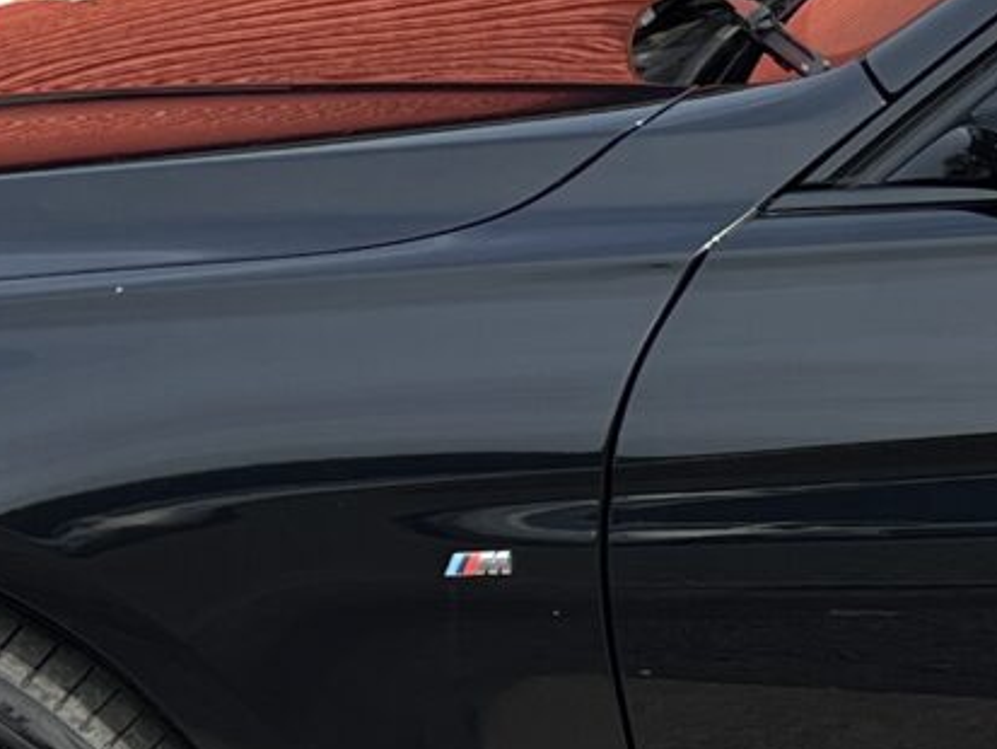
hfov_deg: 10.9
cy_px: 493
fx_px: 4638
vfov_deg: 9.2
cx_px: 2134
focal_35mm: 161
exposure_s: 1/880
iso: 50
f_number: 1.5
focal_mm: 5.7
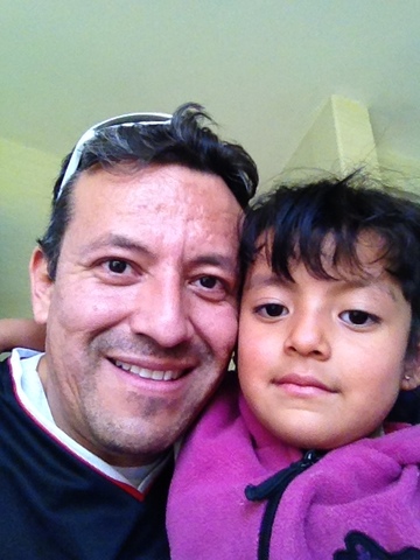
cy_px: 280
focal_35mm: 35
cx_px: 210
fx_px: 566
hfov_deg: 40.7
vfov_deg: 52.6
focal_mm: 1.85
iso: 160
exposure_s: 1/120
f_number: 2.4
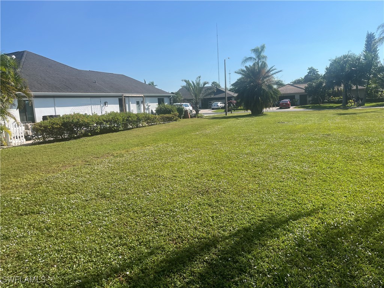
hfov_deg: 67.3
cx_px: 192
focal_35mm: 26
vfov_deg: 53.1
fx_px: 288
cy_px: 144
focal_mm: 5.1
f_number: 1.6
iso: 50
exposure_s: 1/3745
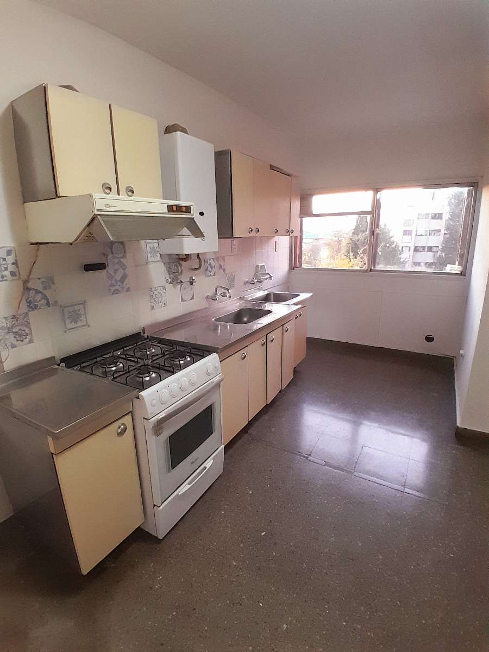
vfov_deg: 91.0
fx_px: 320
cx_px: 244
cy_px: 326
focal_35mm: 17
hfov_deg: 74.7
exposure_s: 1/20
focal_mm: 1.46
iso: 400
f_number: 2.2
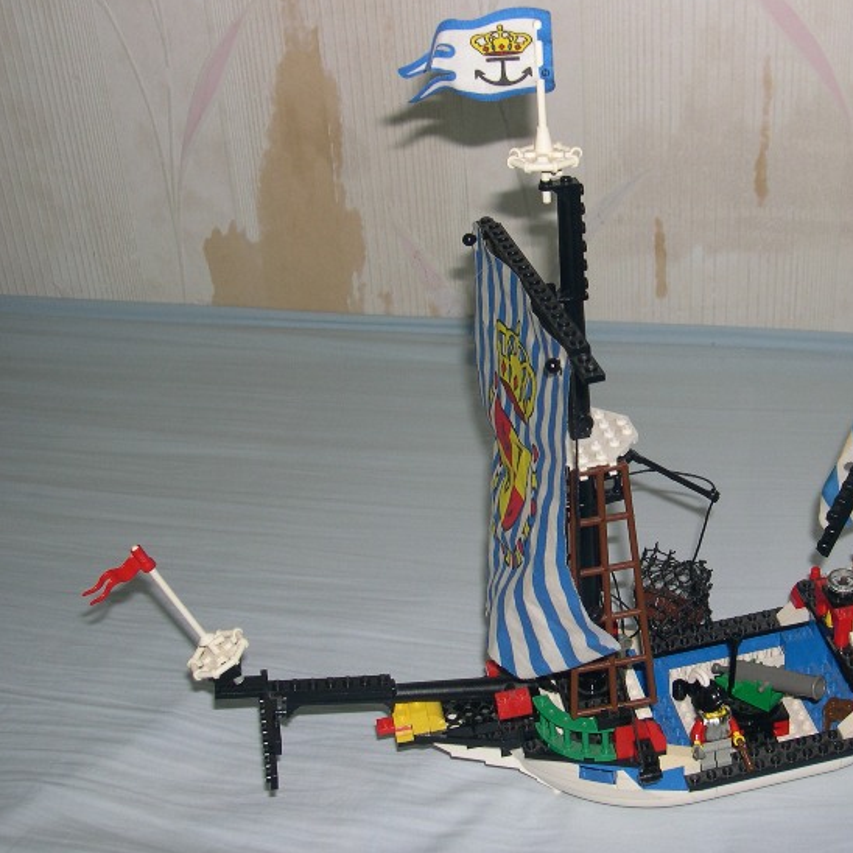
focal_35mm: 49
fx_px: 1366
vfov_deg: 34.7
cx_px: 610
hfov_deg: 34.1
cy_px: 425
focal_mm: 8
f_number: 7.6
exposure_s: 1/30
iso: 100
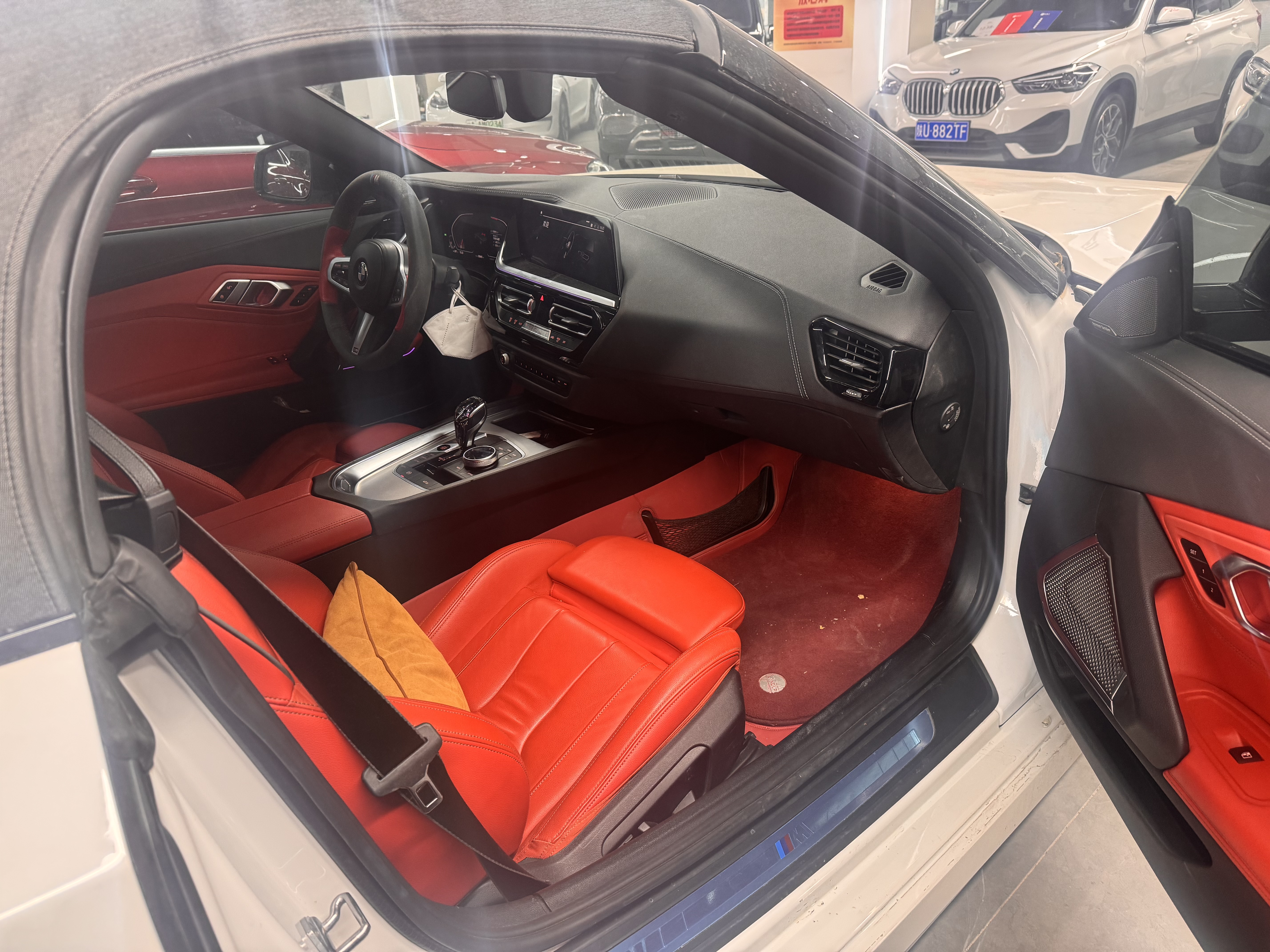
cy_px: 476
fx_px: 881
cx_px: 635
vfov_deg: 56.8
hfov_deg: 71.6
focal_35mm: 24
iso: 250
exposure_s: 1/50
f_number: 1.78
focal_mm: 6.76
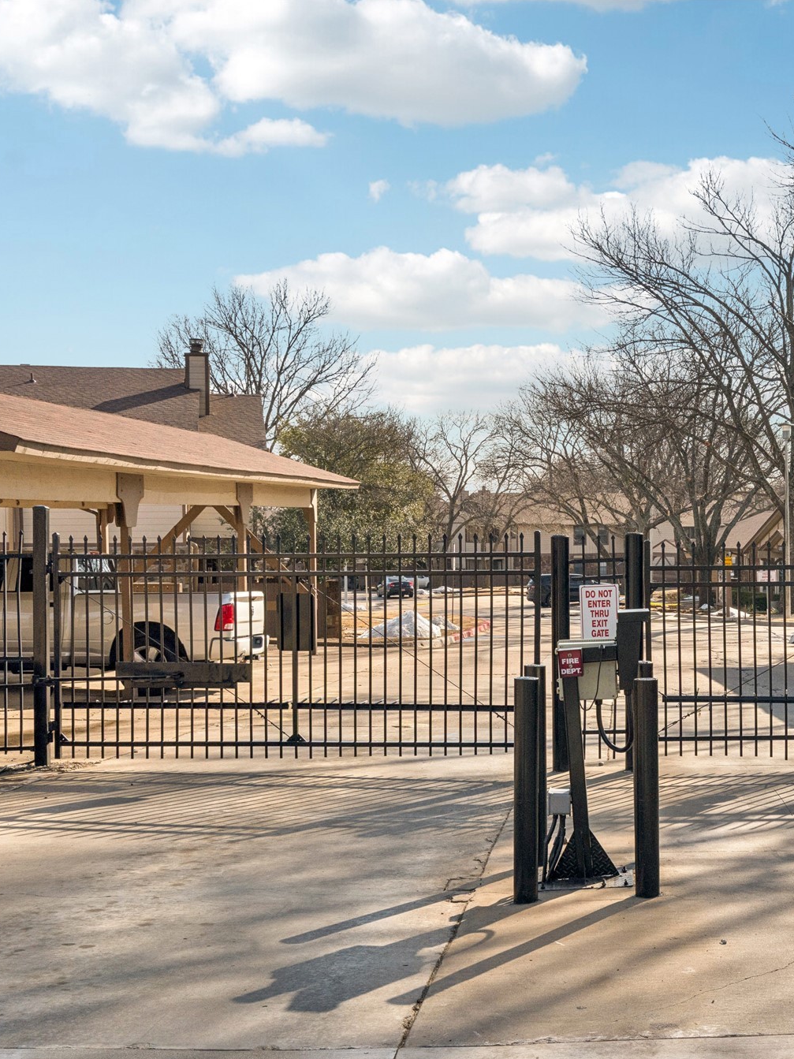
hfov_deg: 28.0
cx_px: 626
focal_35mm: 51
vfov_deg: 37.5
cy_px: 533
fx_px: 1560
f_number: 11
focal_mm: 35
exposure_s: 1/800
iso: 800
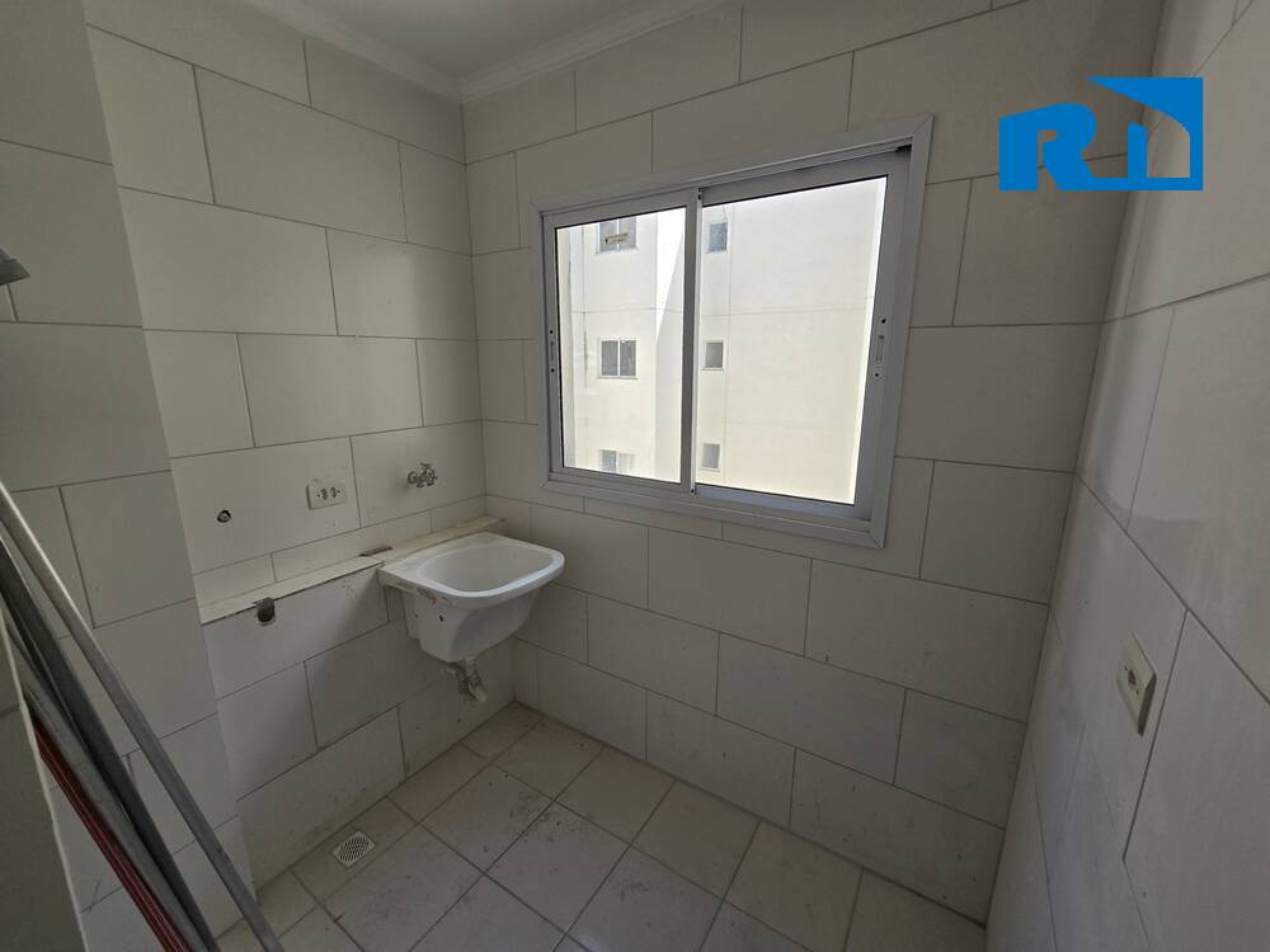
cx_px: 635
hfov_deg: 106.2
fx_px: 477
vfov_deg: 89.9
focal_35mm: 13
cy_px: 476
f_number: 2.2
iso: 50
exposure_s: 1/631
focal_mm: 2.2
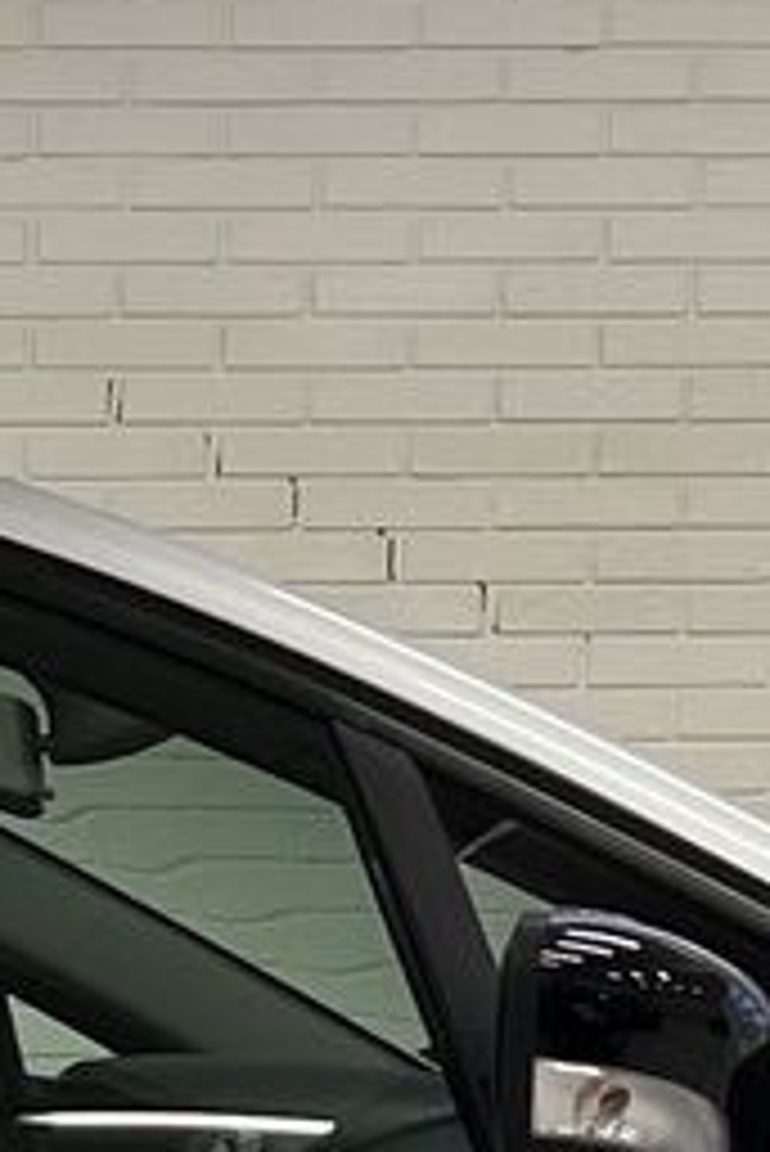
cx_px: -781
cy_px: 1732
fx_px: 5767
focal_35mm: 180
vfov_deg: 11.0
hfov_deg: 7.3
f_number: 1.5
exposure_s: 1/100
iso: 125
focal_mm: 5.7
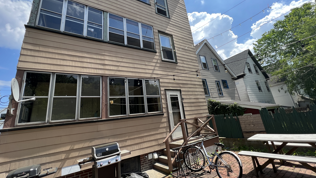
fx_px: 126
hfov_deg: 103.0
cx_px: 157
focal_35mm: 15
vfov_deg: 70.4
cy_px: 81
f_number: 1.8
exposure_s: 1/903
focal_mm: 1.57
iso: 32
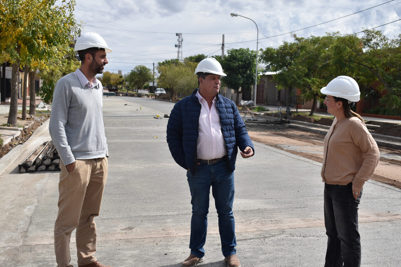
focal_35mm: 42
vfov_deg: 31.9
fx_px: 468
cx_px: 200
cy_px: 134
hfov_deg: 46.4
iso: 200
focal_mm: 28
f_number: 5.6
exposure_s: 1/1250
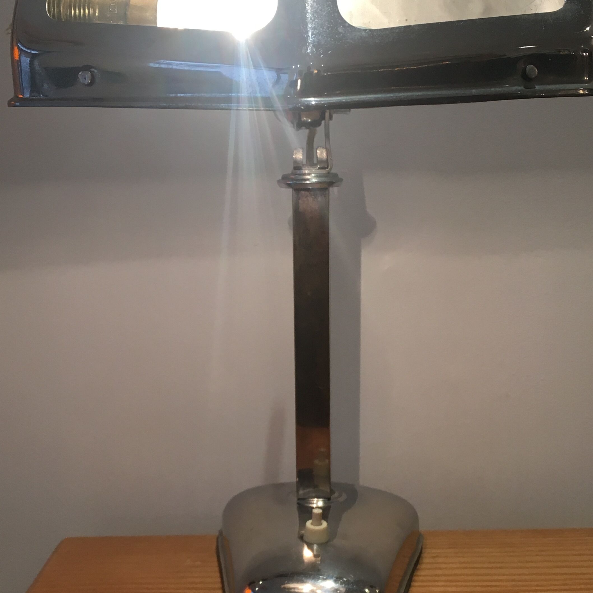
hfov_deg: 34.7
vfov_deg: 34.6
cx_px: 312
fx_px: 950
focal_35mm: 49
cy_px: 348
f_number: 2.2
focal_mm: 4.15
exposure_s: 1/33
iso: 32
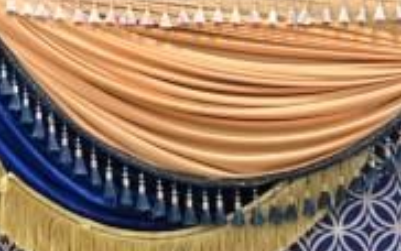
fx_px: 10913
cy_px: -221
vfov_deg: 1.3
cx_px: 967
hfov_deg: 2.1
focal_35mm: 998
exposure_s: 1/250
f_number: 2.8
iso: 500
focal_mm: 116
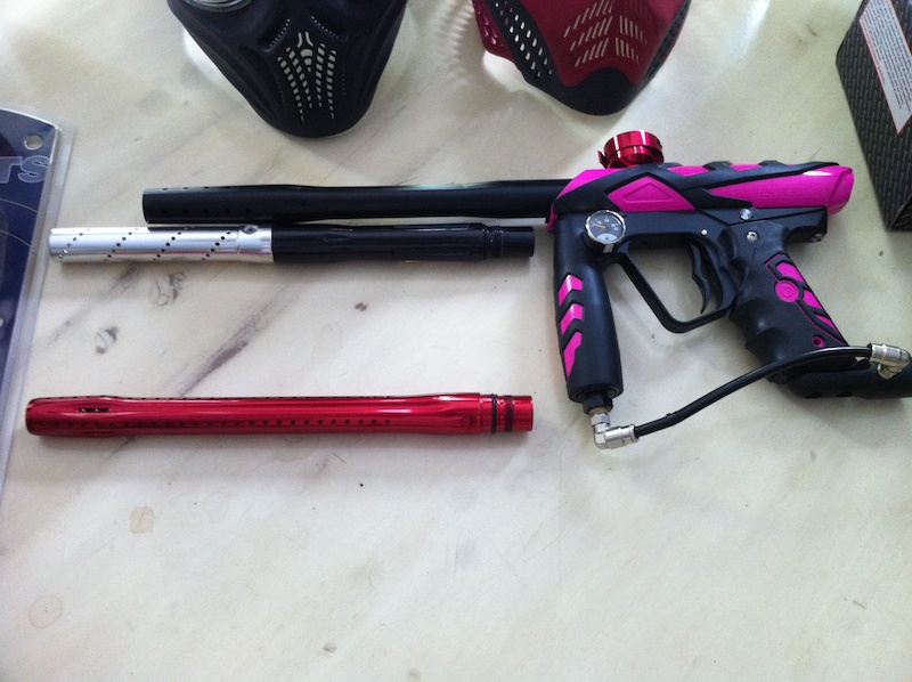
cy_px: 341
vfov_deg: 40.6
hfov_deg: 52.7
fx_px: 921
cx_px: 456
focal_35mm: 35
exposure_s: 1/15
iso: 160
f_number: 2.8
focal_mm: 3.85
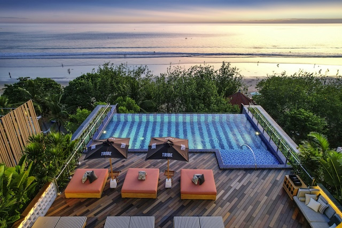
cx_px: 171
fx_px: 209
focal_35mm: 22
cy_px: 114
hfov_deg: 78.6
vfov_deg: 57.3
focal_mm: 8.38
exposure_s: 1/15
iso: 170
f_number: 2.8
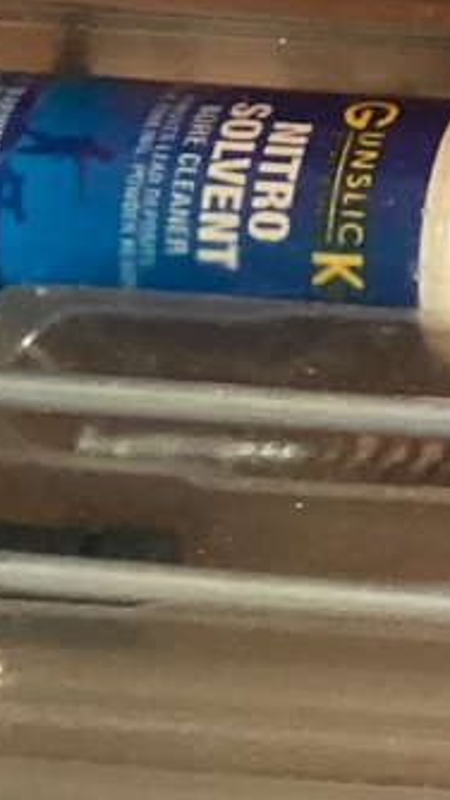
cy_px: -214
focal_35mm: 153
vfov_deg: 13.6
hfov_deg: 7.0
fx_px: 3244
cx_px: 1449
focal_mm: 3.3
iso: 400
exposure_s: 1/40
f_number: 2.4
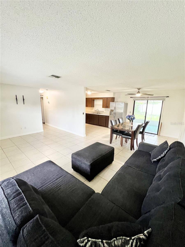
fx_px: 93
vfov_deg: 106.2
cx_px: 92
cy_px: 124
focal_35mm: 13
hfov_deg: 89.9
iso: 200
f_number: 1.8
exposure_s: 1/60
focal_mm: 1.57
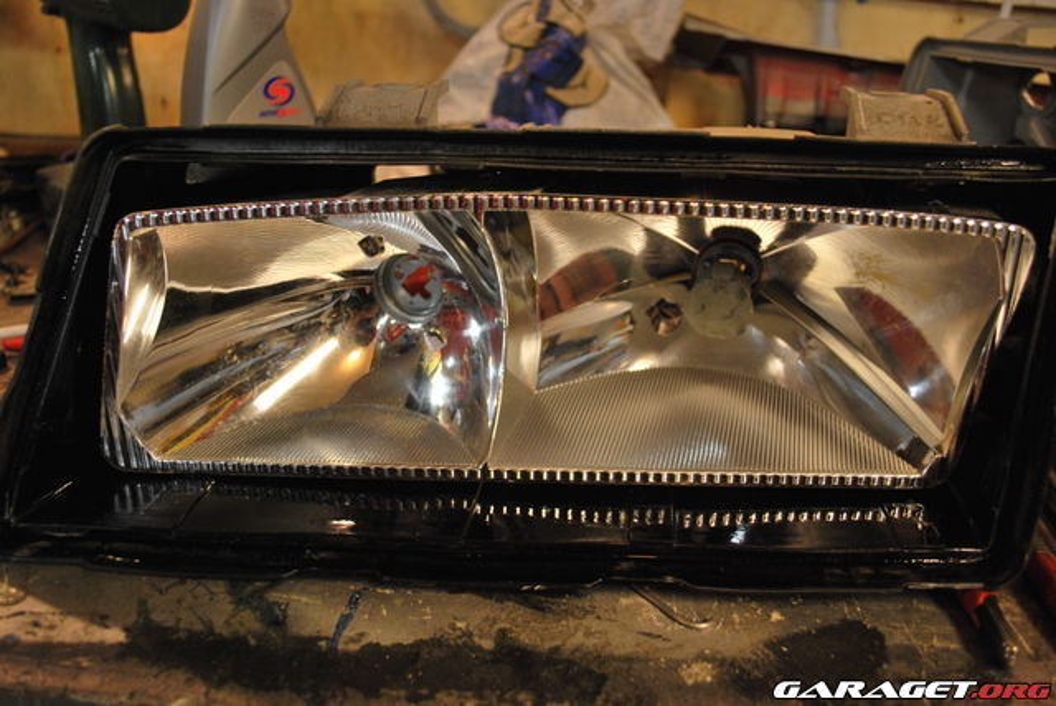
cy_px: 353
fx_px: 969
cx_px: 528
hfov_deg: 57.2
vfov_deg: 40.0
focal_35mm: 33
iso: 320
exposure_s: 1/30
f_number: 4
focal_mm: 22
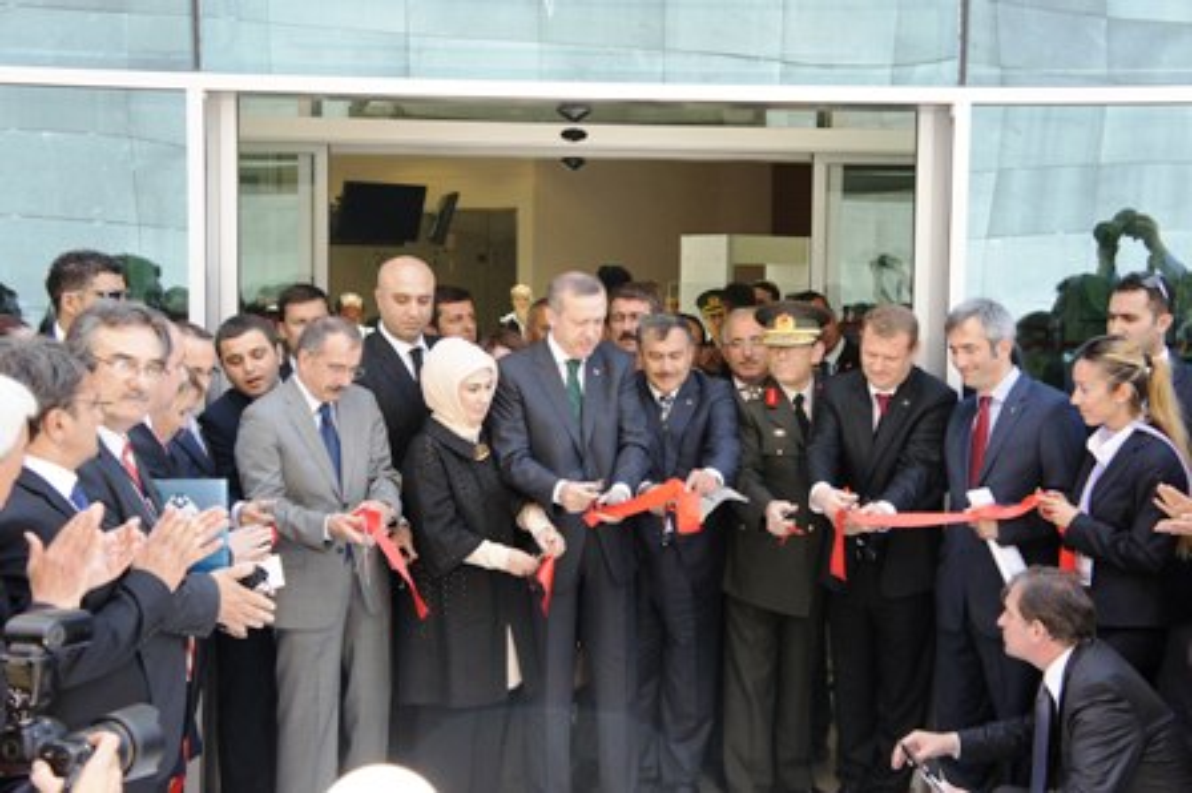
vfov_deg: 25.0
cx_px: 596
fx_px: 1787
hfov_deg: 36.9
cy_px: 396
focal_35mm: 54
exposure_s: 1/250
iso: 640
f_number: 5
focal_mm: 36
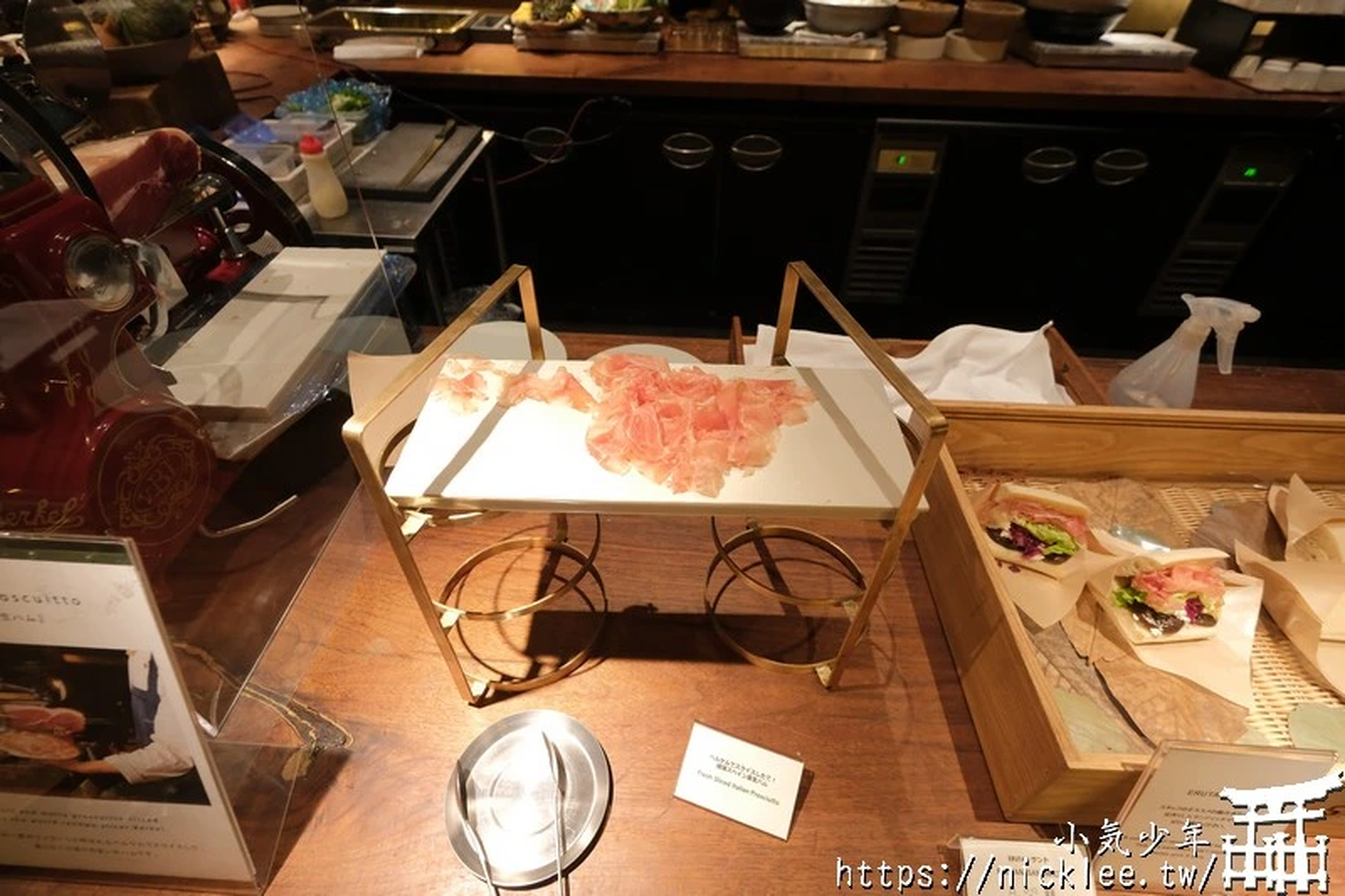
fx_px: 598
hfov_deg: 96.7
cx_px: 672
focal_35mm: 16
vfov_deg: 73.7
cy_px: 448
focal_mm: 10.5
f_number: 4
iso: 1250
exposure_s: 1/60
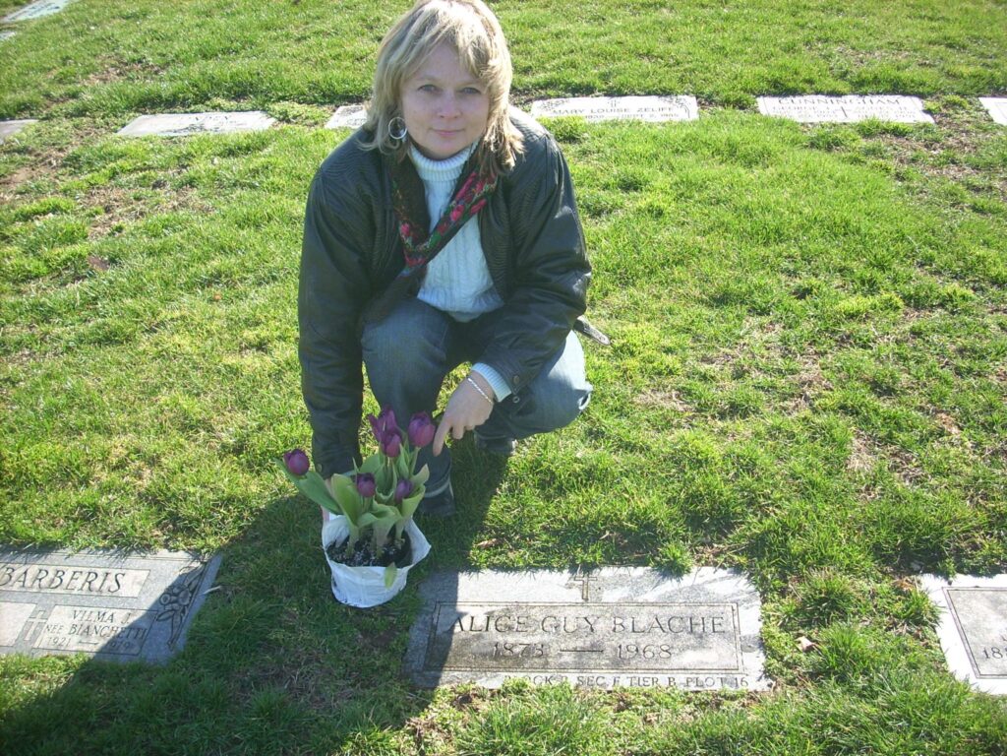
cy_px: 378
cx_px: 504
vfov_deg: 38.7
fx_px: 1076
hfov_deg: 50.1
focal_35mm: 37
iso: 64
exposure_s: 1/201
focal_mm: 6.2
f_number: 2.8
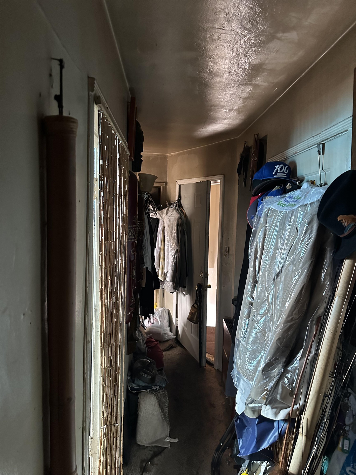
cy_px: 238
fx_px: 329
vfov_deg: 71.6
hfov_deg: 56.8
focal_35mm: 24
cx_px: 178
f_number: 1.78
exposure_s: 1/45
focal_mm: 6.86
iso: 1000
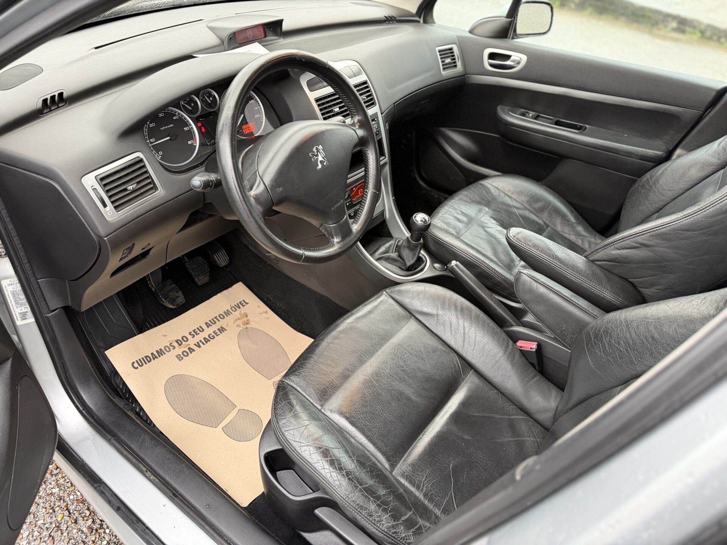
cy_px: 272
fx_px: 504
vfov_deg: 56.8
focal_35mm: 24
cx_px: 364
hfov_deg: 71.6
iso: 320
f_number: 1.78
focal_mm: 6.76
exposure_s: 1/60
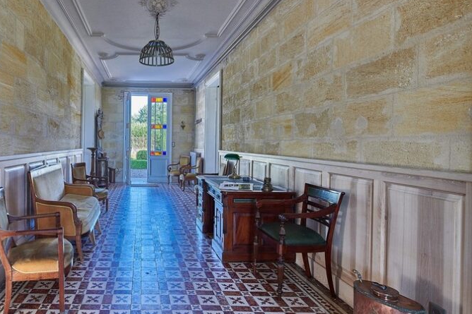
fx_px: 301
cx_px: 138
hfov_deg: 72.5
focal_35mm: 23
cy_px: 144
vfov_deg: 55.0
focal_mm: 15
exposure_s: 1/13
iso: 100
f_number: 10
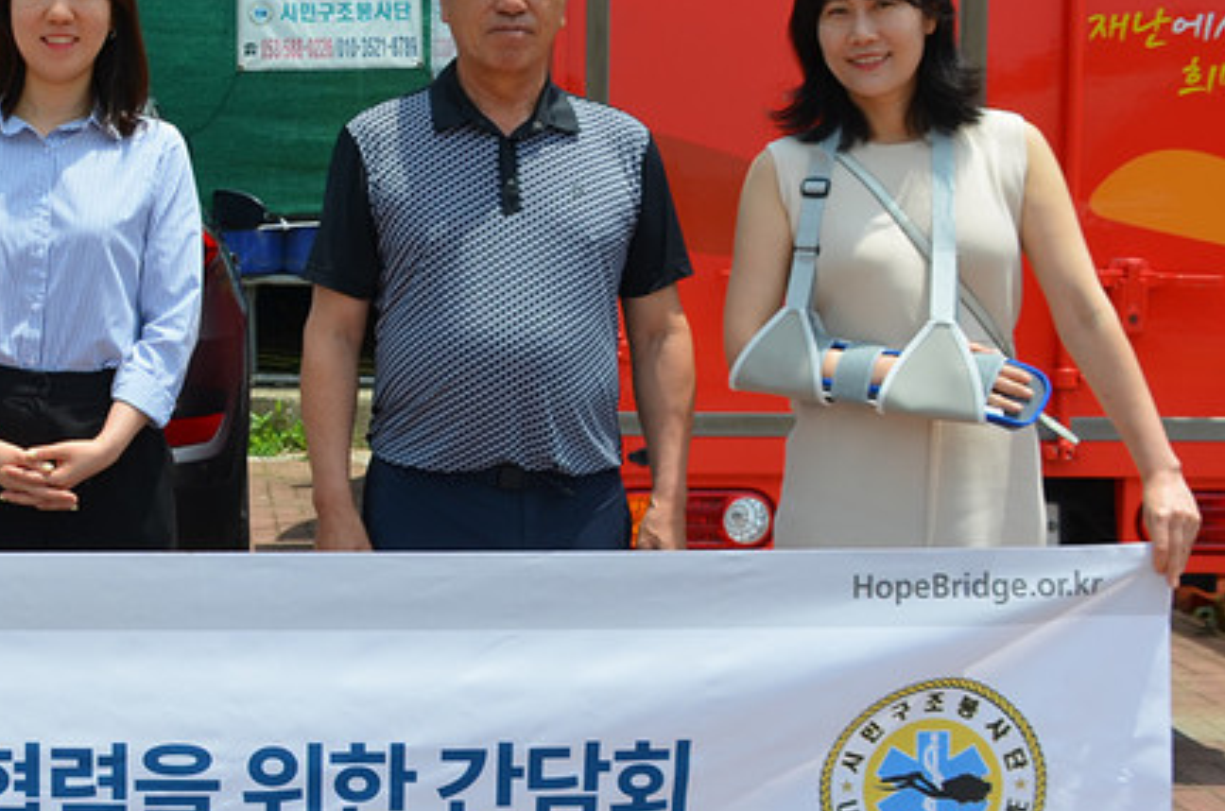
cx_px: 48
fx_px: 2037
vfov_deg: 22.5
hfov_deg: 31.4
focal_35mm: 60
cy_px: 346
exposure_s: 1/250
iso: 100
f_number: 8
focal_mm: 18
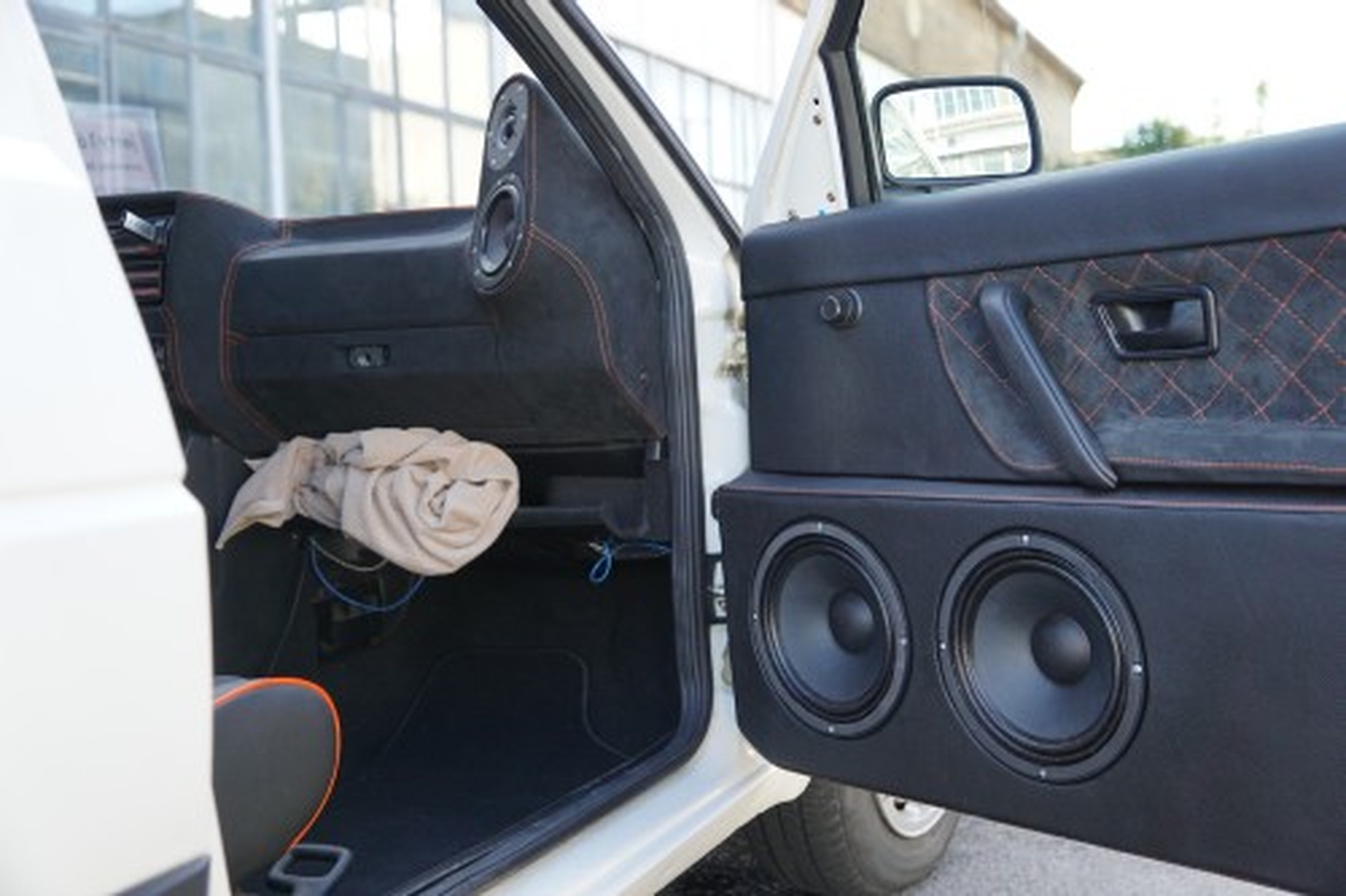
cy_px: 448
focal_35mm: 39
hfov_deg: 49.6
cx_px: 673
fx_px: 1458
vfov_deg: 34.2
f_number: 3.2
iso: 200
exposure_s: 1/200
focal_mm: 26
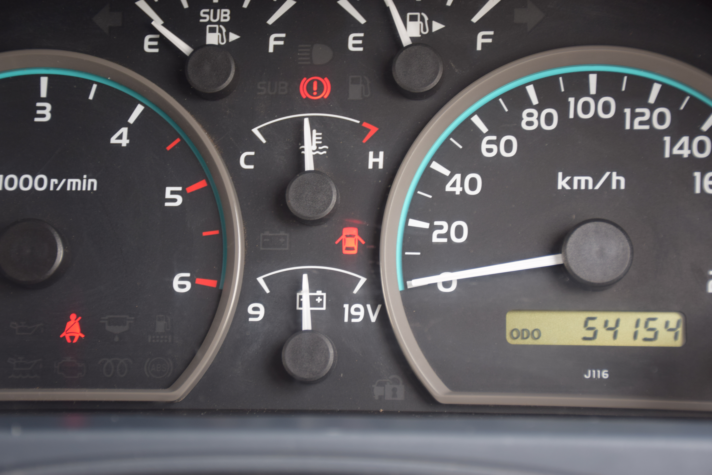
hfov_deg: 26.0
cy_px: 238
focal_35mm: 78
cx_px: 356
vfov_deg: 17.5
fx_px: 1543
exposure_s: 1/60
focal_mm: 52
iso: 320
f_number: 4.8
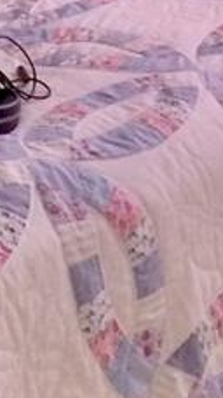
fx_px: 1811
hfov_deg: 6.9
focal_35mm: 172
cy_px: -173
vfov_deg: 12.0
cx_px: -157
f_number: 2.2
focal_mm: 4.12
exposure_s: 1/30
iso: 160
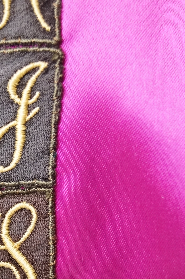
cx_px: 8
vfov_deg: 23.2
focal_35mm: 88
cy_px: 134
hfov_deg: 15.2
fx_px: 681
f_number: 4.5
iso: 1600
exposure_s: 1/60
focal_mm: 30
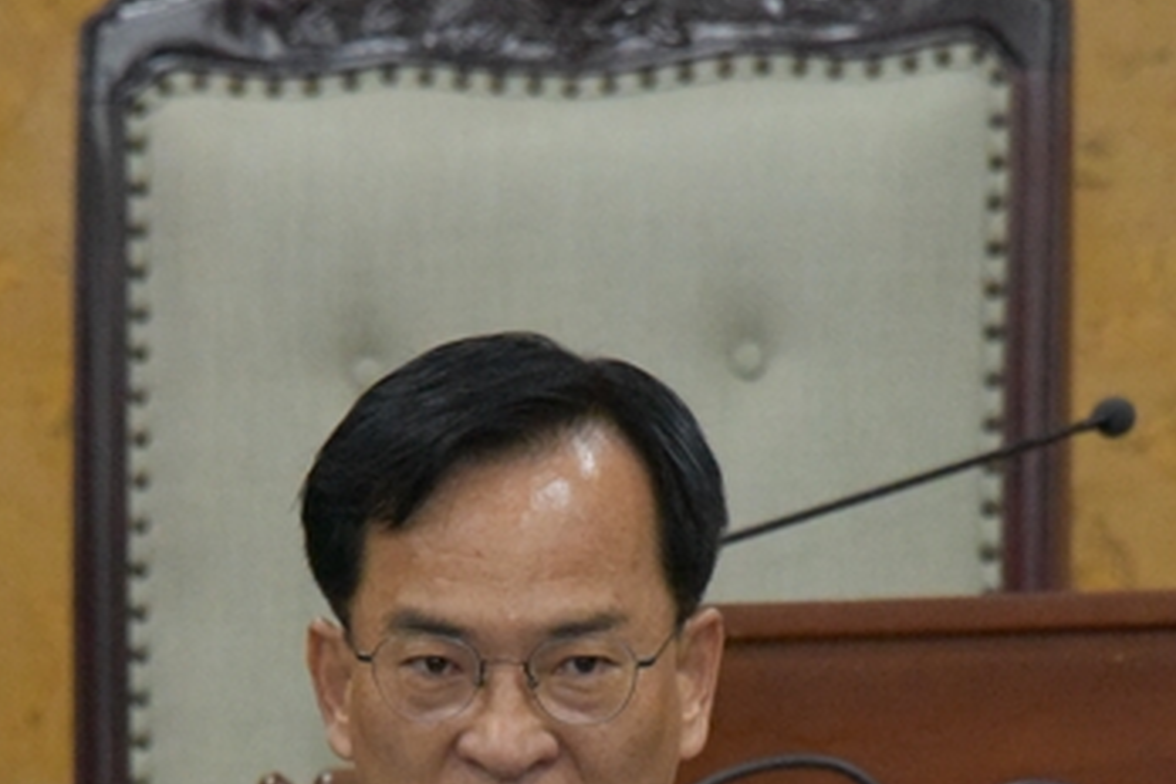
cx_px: 446
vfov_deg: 1.6
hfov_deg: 2.4
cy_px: 857
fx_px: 28189
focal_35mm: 863
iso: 9000
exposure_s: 1/320
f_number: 9
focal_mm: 300
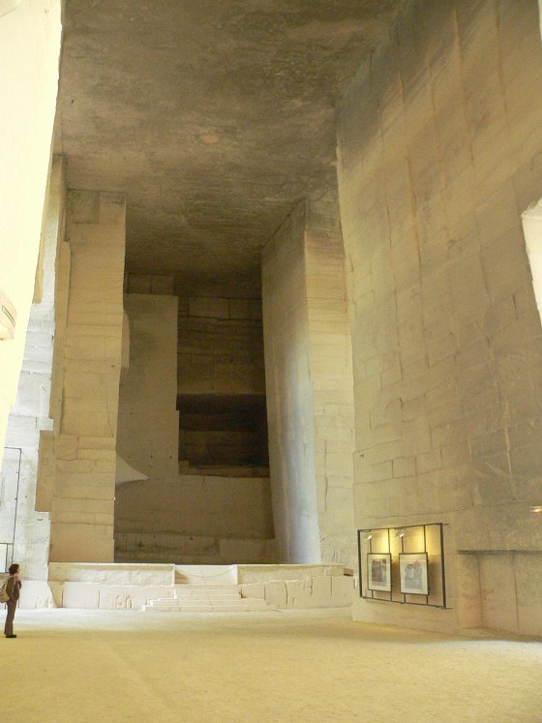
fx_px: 752
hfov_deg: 39.6
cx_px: 271
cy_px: 362
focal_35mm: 36
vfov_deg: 51.4
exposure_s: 1/8
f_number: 2.8
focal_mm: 6
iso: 400
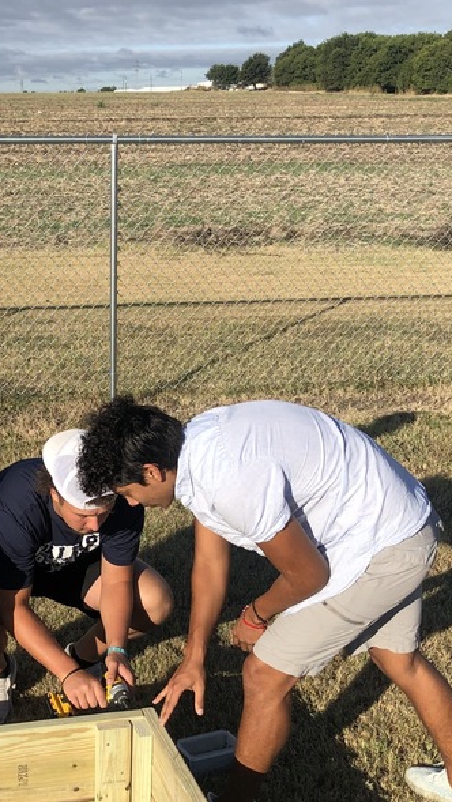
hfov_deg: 22.3
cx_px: 68
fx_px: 1127
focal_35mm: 53
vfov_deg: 38.8
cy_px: 516
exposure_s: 1/1869
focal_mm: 3.99
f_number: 1.8
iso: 20
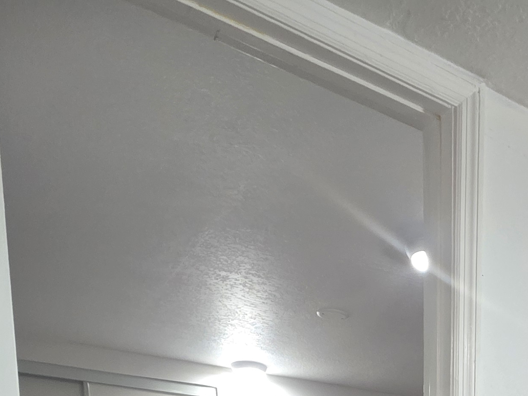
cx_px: 516
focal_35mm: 42
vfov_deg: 24.2
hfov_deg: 39.9
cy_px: 639
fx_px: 641
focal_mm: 2.2
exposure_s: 1/60
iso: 250
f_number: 1.9
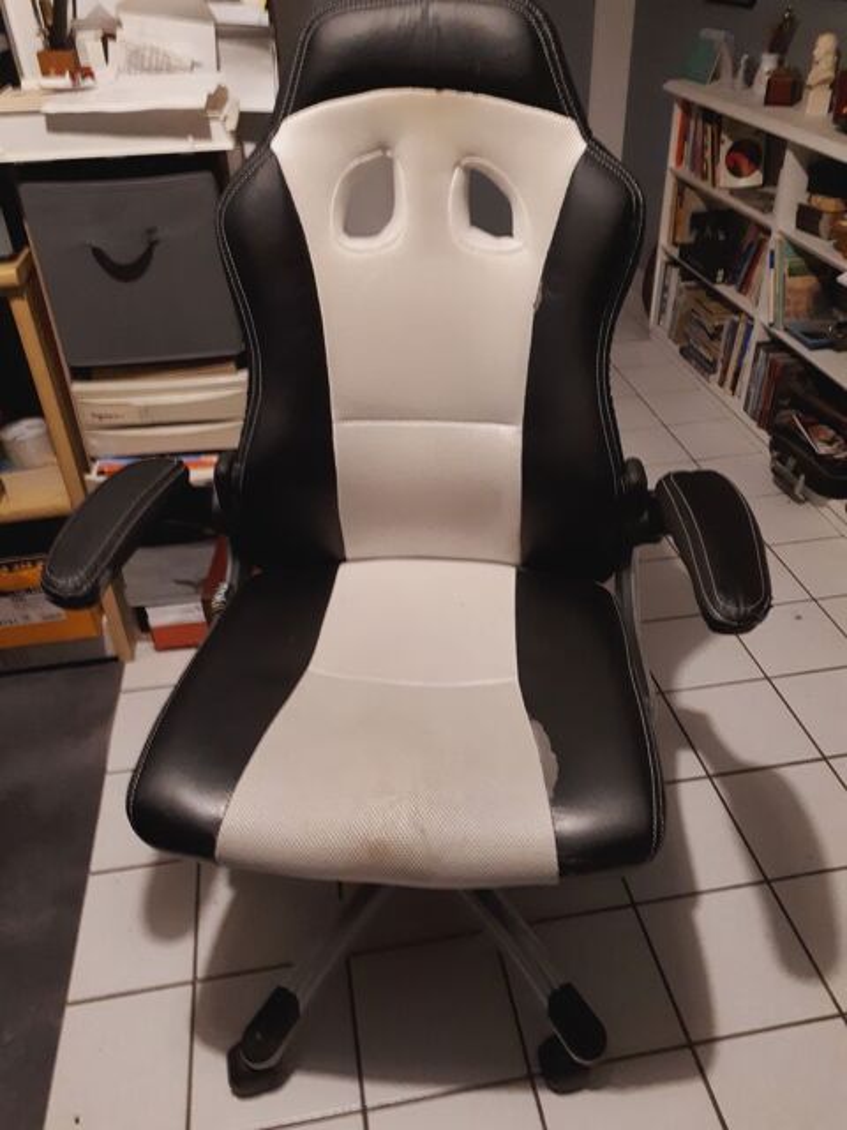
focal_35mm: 27
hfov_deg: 51.4
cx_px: 424
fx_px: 881
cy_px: 565
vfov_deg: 65.3
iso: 400
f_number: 1.9
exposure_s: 1/17
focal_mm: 3.6
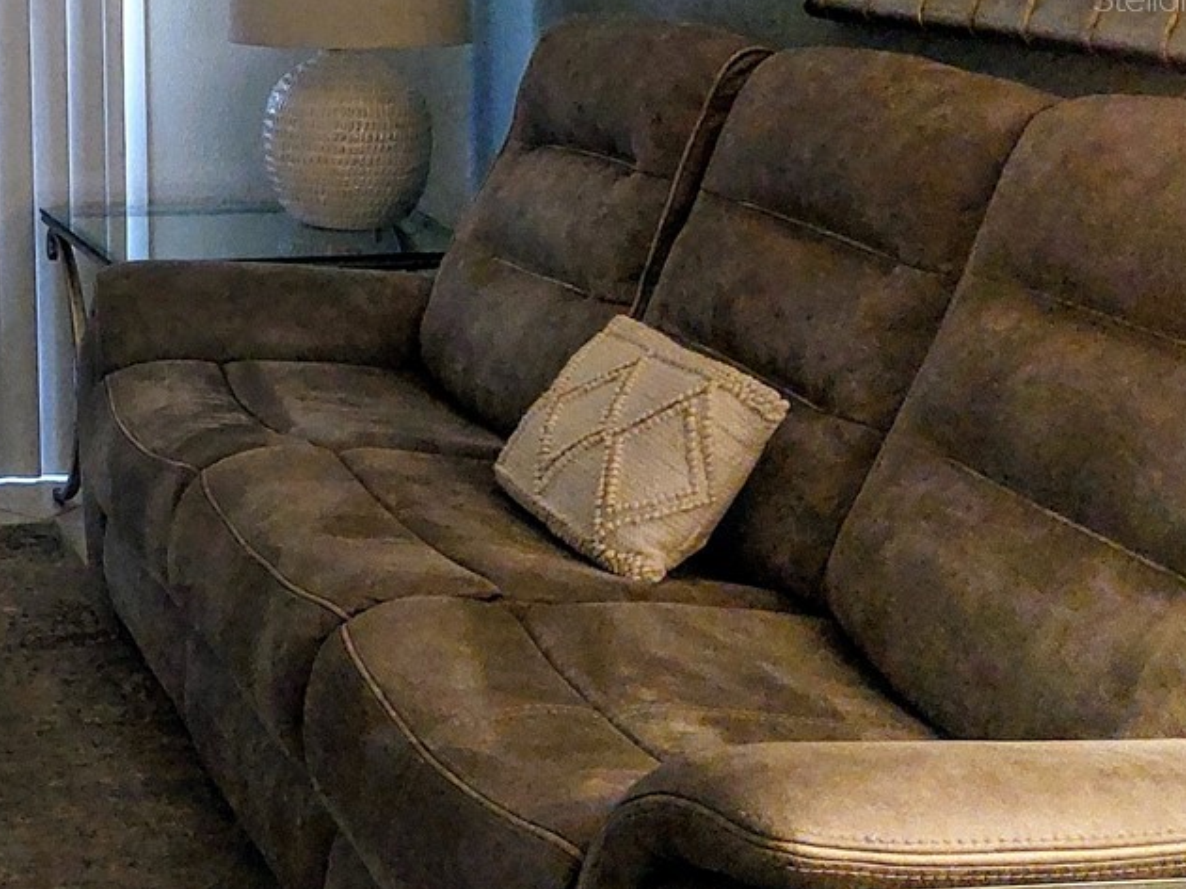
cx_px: -235
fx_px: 2089
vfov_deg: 23.0
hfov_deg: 27.8
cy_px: -4
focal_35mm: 61
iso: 500
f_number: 1.8
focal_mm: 5.23
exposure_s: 1/60
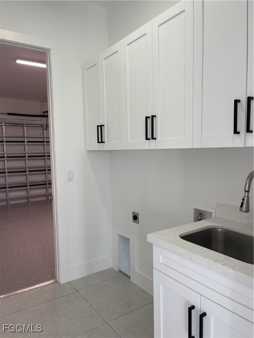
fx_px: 245
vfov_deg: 69.4
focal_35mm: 25
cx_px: 127
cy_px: 169
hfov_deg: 54.9
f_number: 1.6
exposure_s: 1/120
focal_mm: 5.1
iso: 80
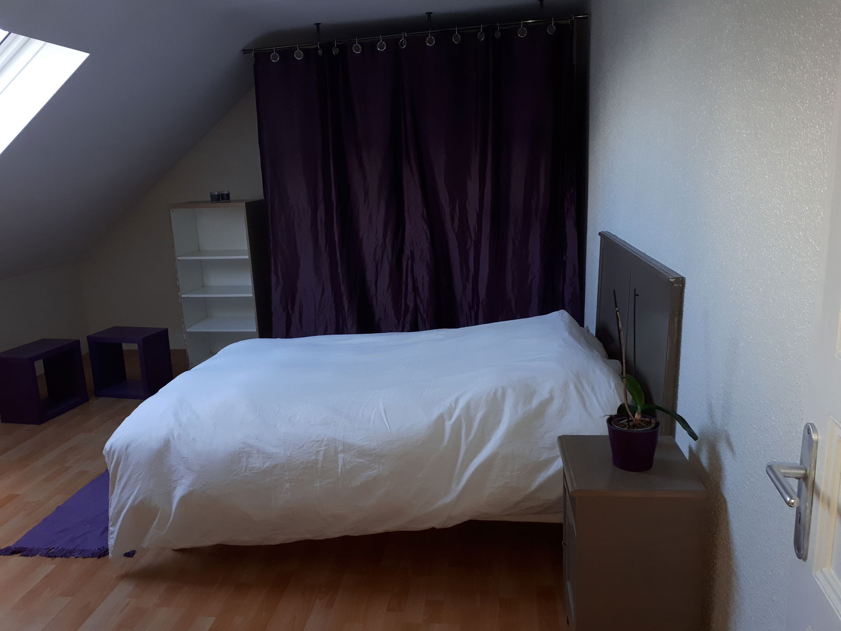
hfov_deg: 65.3
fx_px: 656
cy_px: 316
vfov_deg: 51.4
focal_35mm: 27
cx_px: 420
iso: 80
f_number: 1.9
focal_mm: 3.6
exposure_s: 1/33
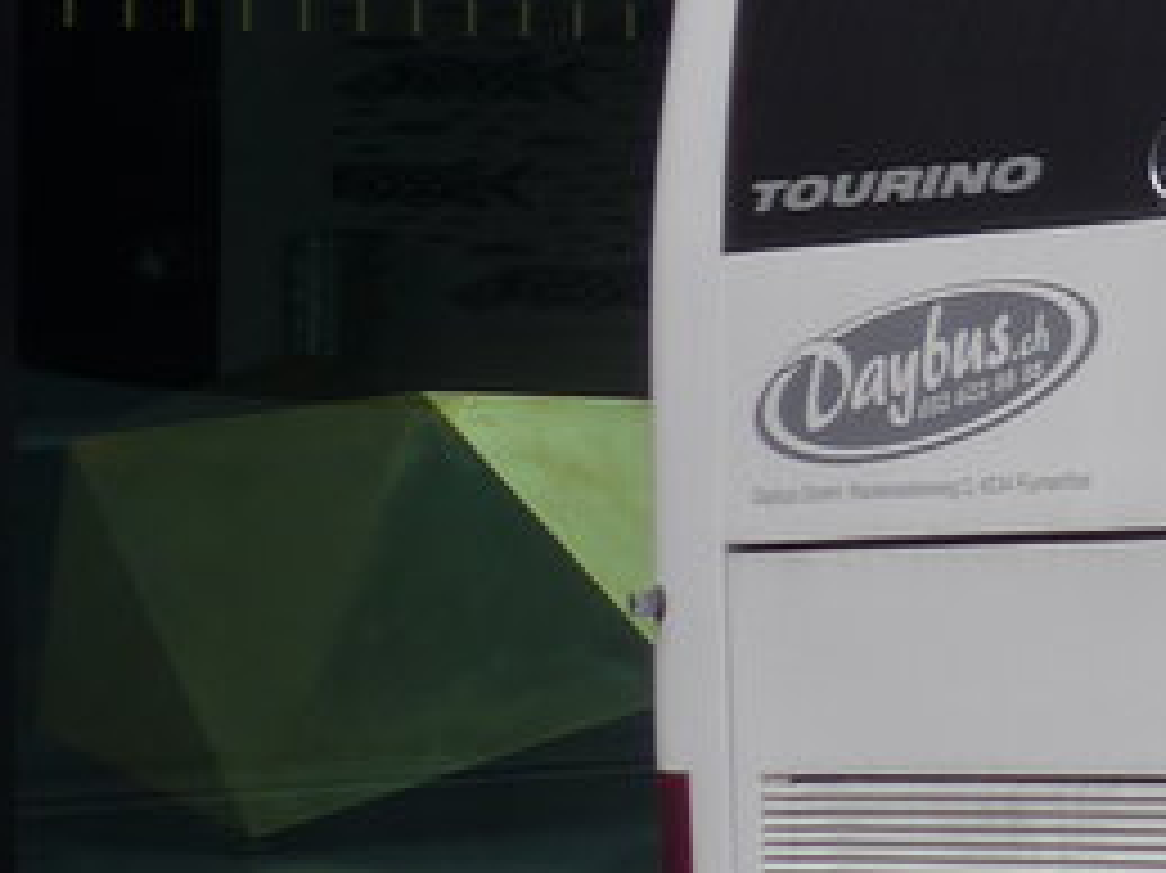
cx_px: 2530
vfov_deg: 7.8
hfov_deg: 9.5
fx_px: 6397
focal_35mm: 190
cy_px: 220
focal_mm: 8.4
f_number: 2.8
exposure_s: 1/200
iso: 80
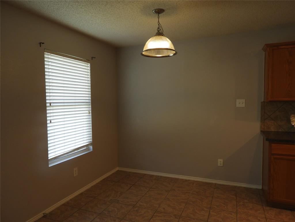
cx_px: 148
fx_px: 205
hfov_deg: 71.6
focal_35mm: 24
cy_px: 111
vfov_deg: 56.8
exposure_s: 1/30
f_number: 3.3
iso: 110
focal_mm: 4.3
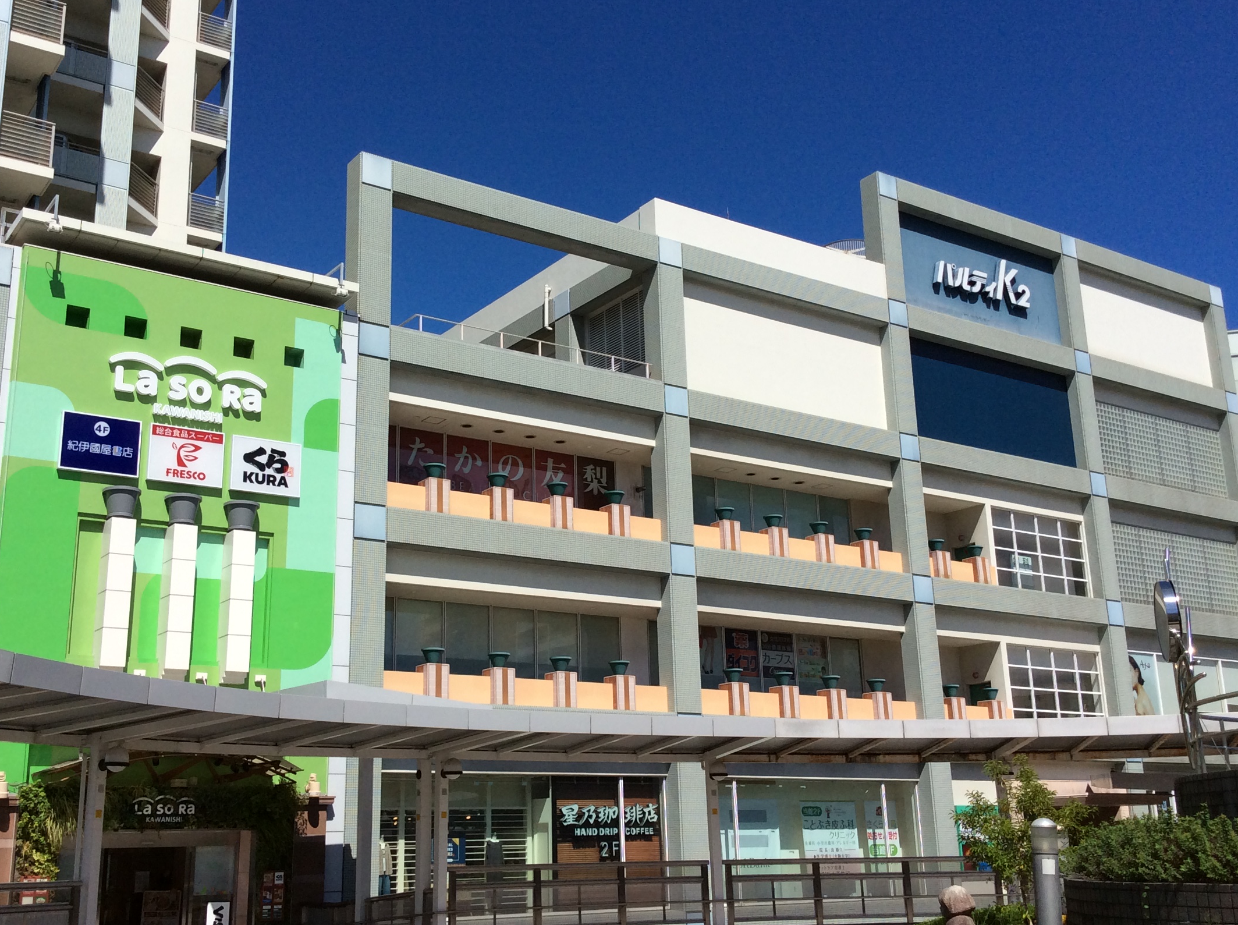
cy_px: 447
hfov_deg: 47.9
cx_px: 570
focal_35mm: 39
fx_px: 1393
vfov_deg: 36.7
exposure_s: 1/2865
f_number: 2.4
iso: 32
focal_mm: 3.3
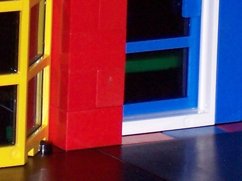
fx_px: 3762
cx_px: 104
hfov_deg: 3.7
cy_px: -155
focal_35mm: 538
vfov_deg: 2.8
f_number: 4.8
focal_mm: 24
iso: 140
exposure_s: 1/125
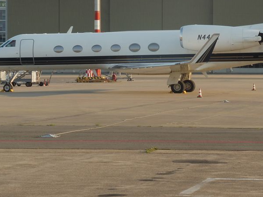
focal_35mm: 196
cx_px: 175
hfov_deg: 10.1
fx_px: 1489
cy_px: 37
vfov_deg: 7.6
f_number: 7.1
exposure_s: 1/125
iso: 100
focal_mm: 20.6
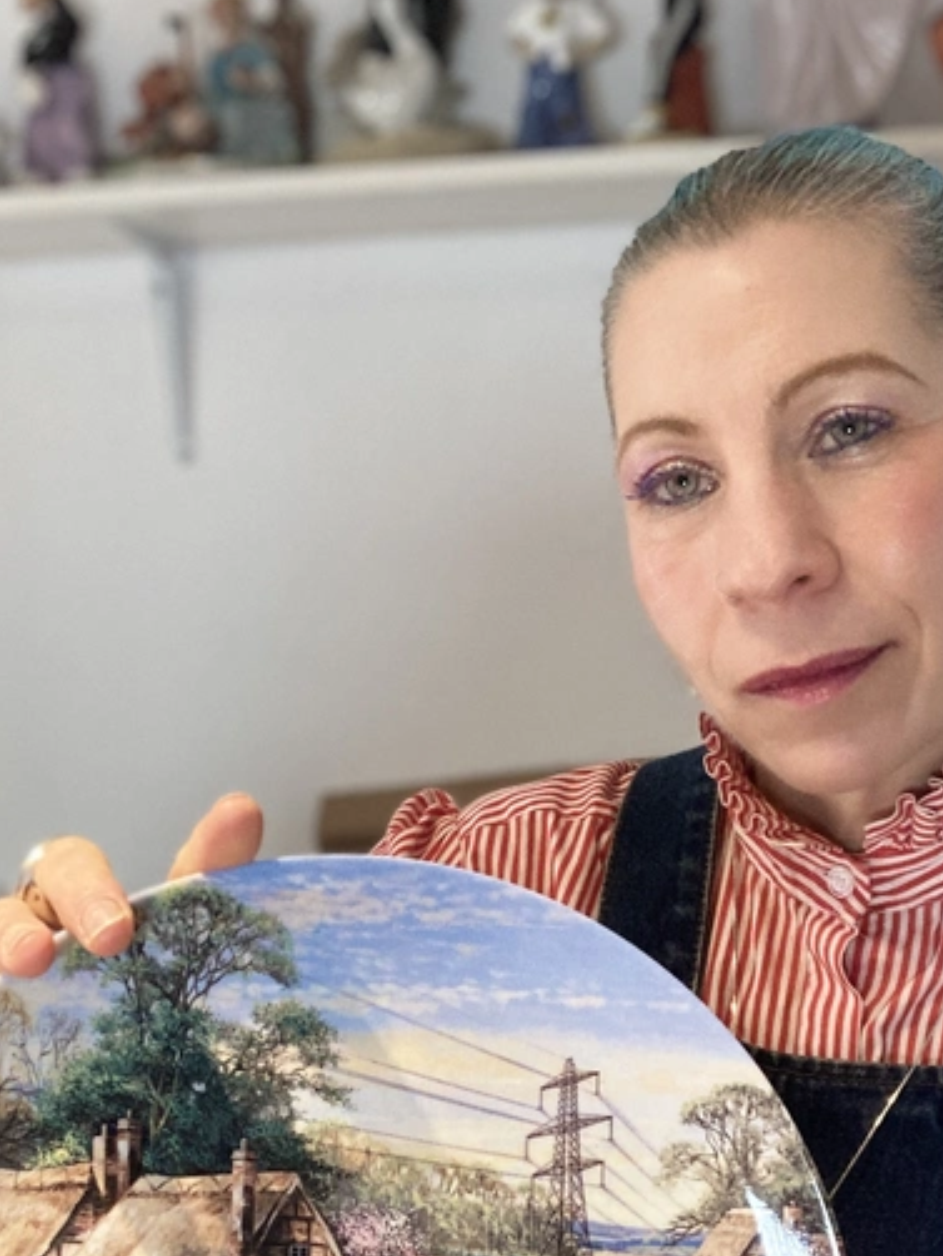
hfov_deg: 26.1
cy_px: 1018
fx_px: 2032
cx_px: 423
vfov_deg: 33.3
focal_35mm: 56
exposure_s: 1/33
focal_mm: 2.87
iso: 250
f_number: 2.2
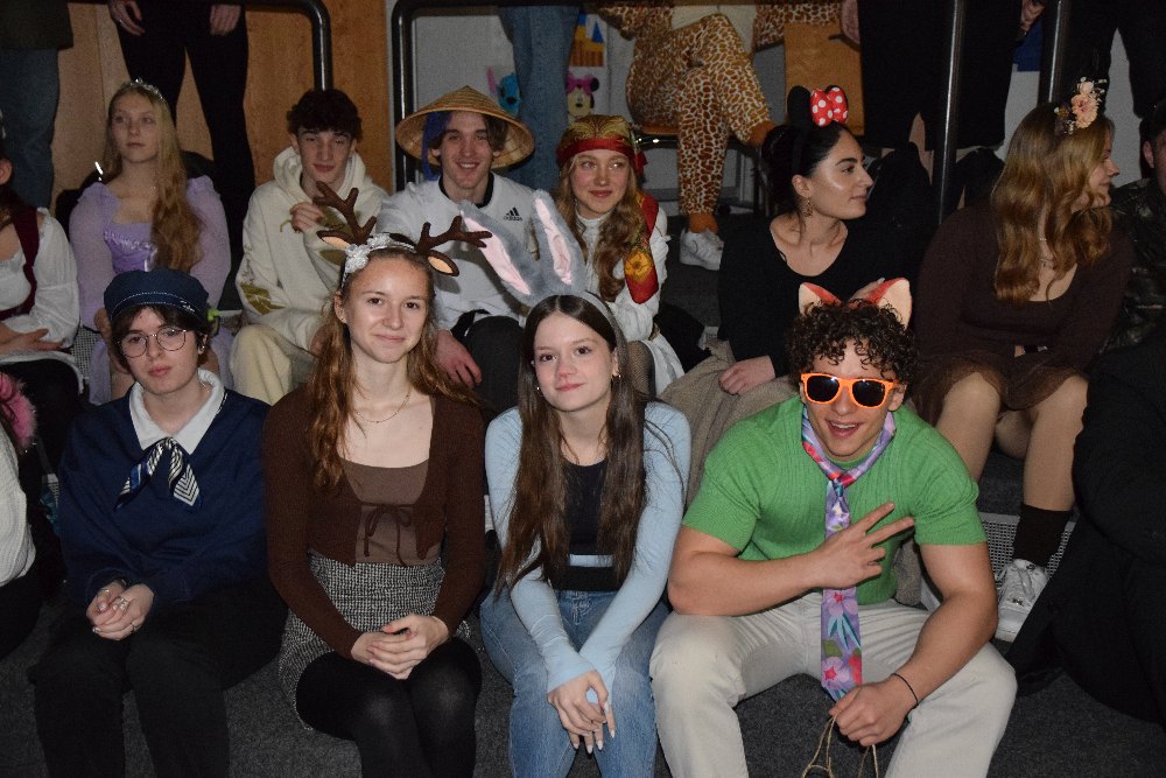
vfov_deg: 34.2
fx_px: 1263
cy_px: 389
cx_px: 583
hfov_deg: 49.5
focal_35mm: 39
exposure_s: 1/60
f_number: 3.2
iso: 3200
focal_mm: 26
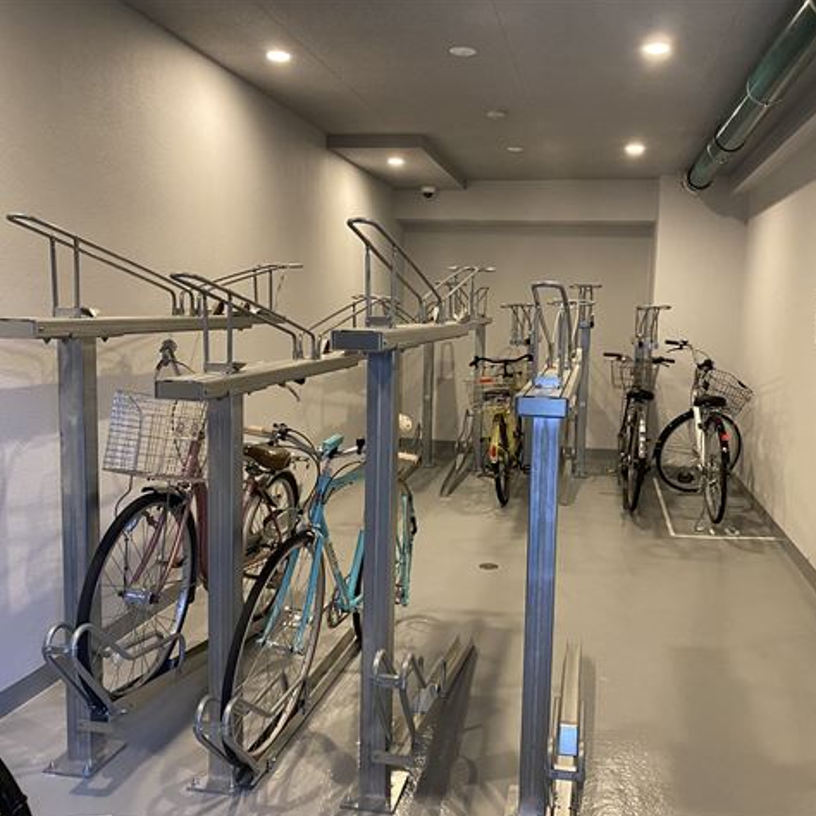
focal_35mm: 31
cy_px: 411
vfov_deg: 52.5
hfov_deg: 52.3
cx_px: 468
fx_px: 827
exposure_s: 1/50
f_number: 1.8
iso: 320
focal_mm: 4.25
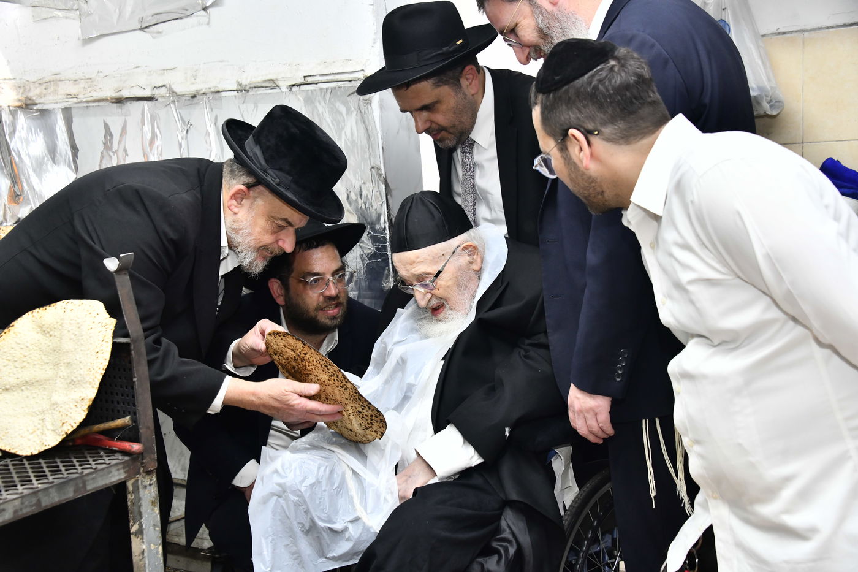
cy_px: 286
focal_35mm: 50
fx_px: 1191
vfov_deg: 27.0
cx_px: 429
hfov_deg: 39.6
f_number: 5.6
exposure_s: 1/160
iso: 1250
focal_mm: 50
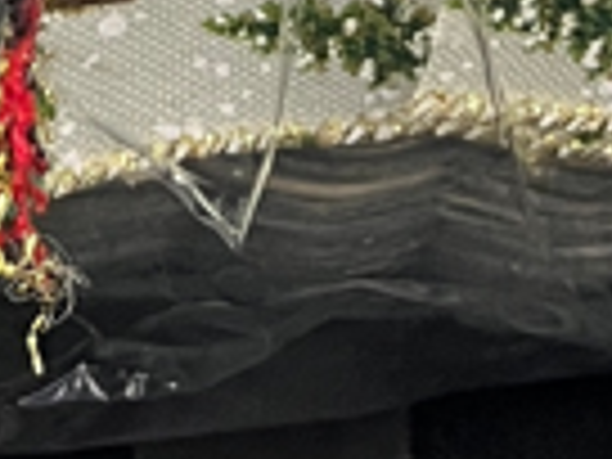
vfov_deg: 5.3
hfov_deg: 8.6
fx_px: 4066
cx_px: 40
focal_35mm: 230
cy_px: -1647
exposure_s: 1/60
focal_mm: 5.1
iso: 125
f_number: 1.6
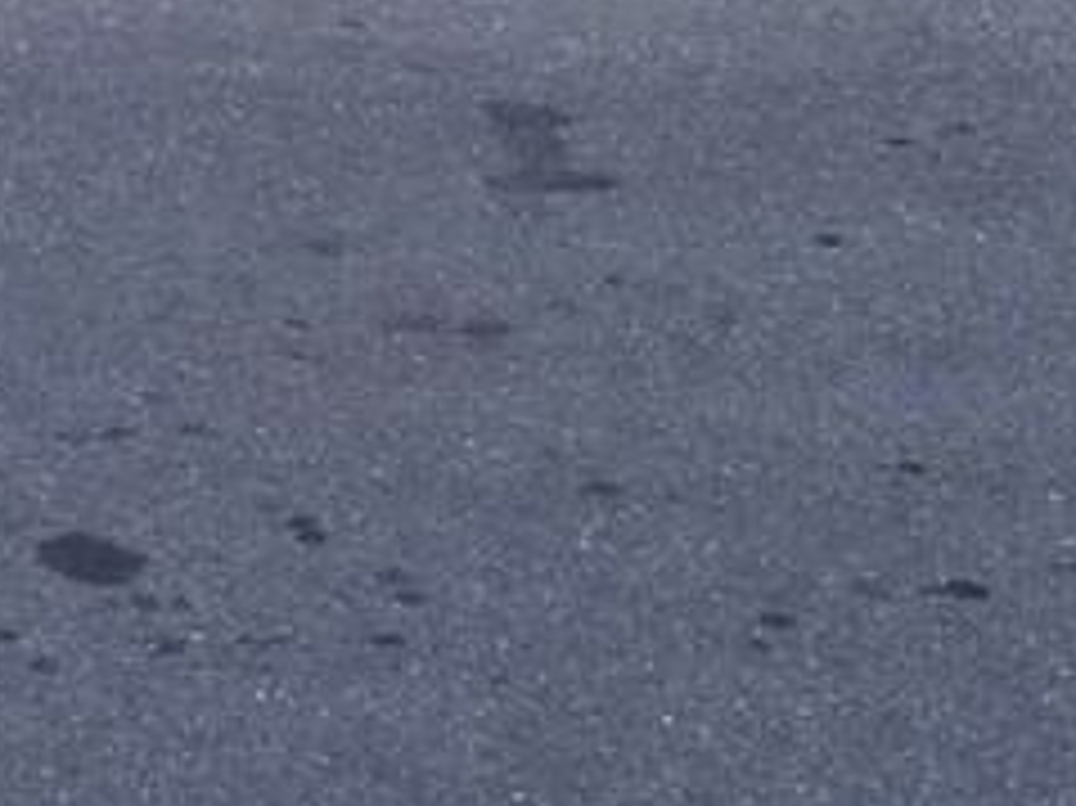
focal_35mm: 161
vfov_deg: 8.3
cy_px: -1265
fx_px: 5002
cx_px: -752
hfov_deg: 11.5
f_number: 1.7
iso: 200
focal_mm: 6.72
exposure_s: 1/15
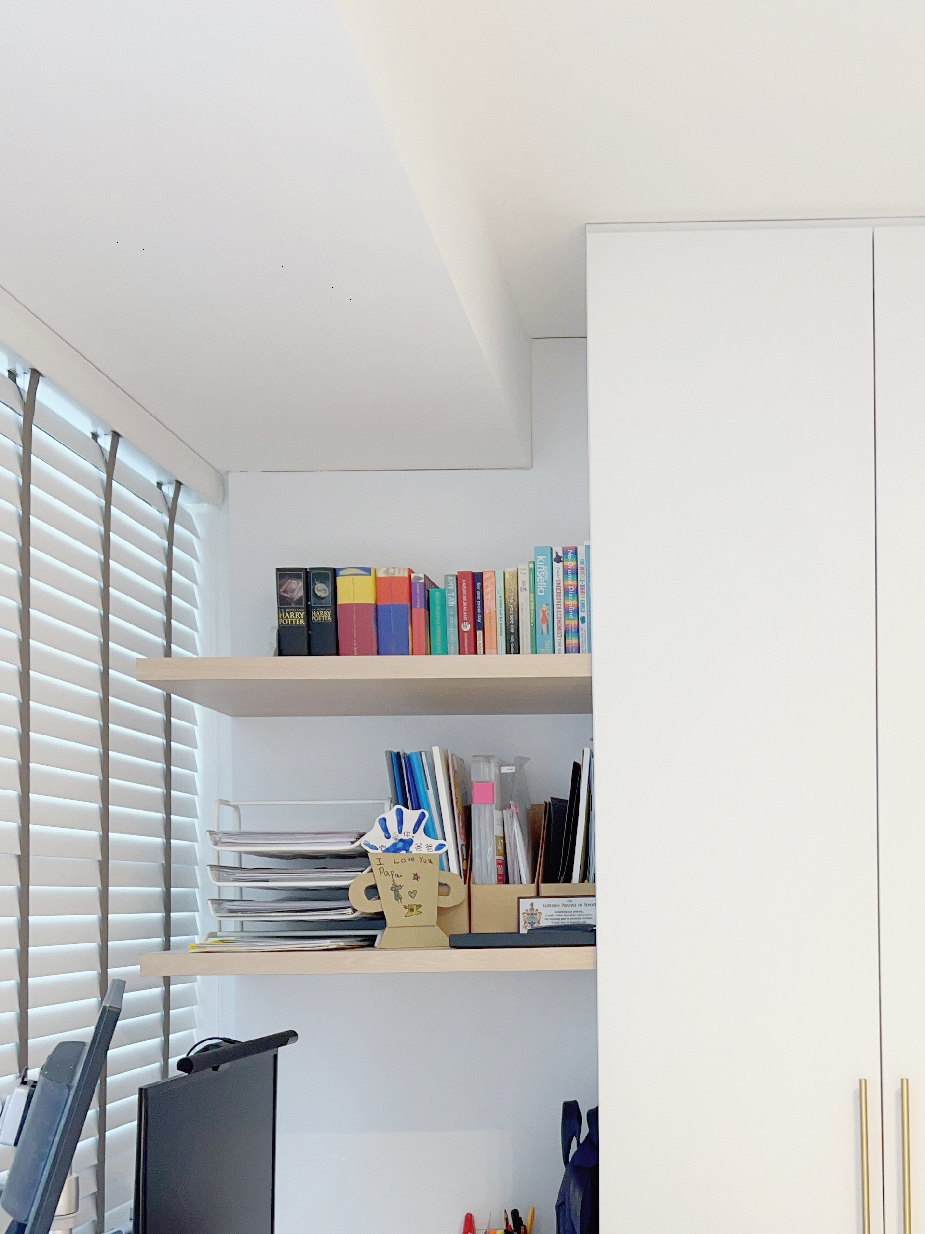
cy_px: 894
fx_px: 1461
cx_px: 682
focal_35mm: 41
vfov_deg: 44.5
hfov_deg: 34.5
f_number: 1.5
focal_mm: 5.7
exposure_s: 1/50
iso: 100
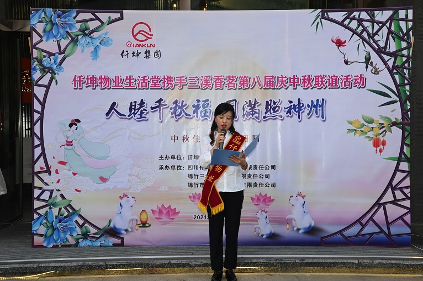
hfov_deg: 39.6
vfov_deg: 26.9
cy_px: 140
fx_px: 587
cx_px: 212
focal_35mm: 50
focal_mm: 50
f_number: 10
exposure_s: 1/200
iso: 2000
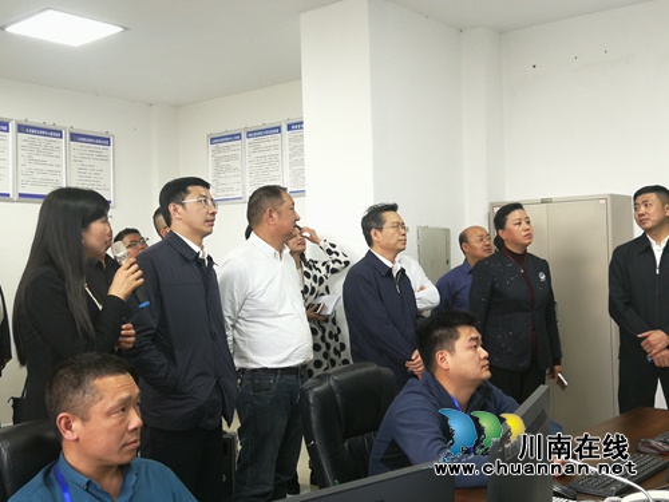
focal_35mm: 38
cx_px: 334
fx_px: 734
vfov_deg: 37.7
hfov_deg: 49.0
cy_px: 251
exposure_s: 1/33.3
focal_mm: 3.95
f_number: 2.2
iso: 160
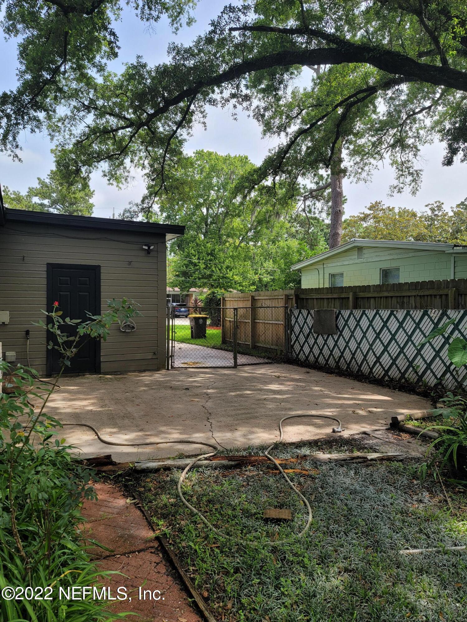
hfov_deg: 54.9
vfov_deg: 69.4
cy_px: 311
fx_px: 450
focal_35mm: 25
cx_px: 234
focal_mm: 7
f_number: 1.8
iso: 20
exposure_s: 1/458
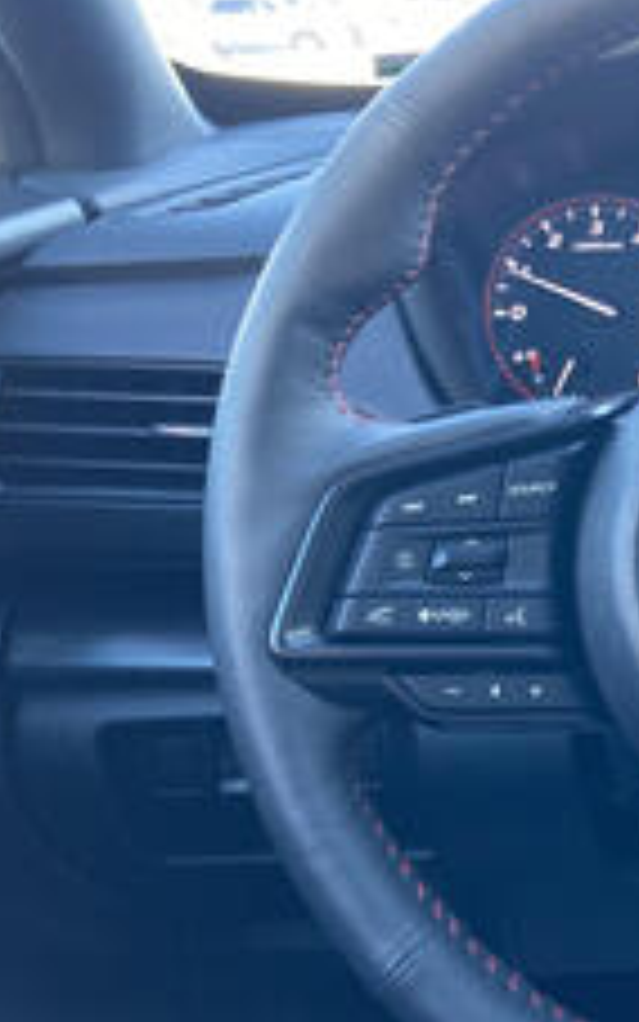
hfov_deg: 21.9
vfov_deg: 36.9
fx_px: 1532
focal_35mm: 55
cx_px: 752
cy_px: 547
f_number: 1.8
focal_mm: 3.99
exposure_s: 1/60
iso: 125
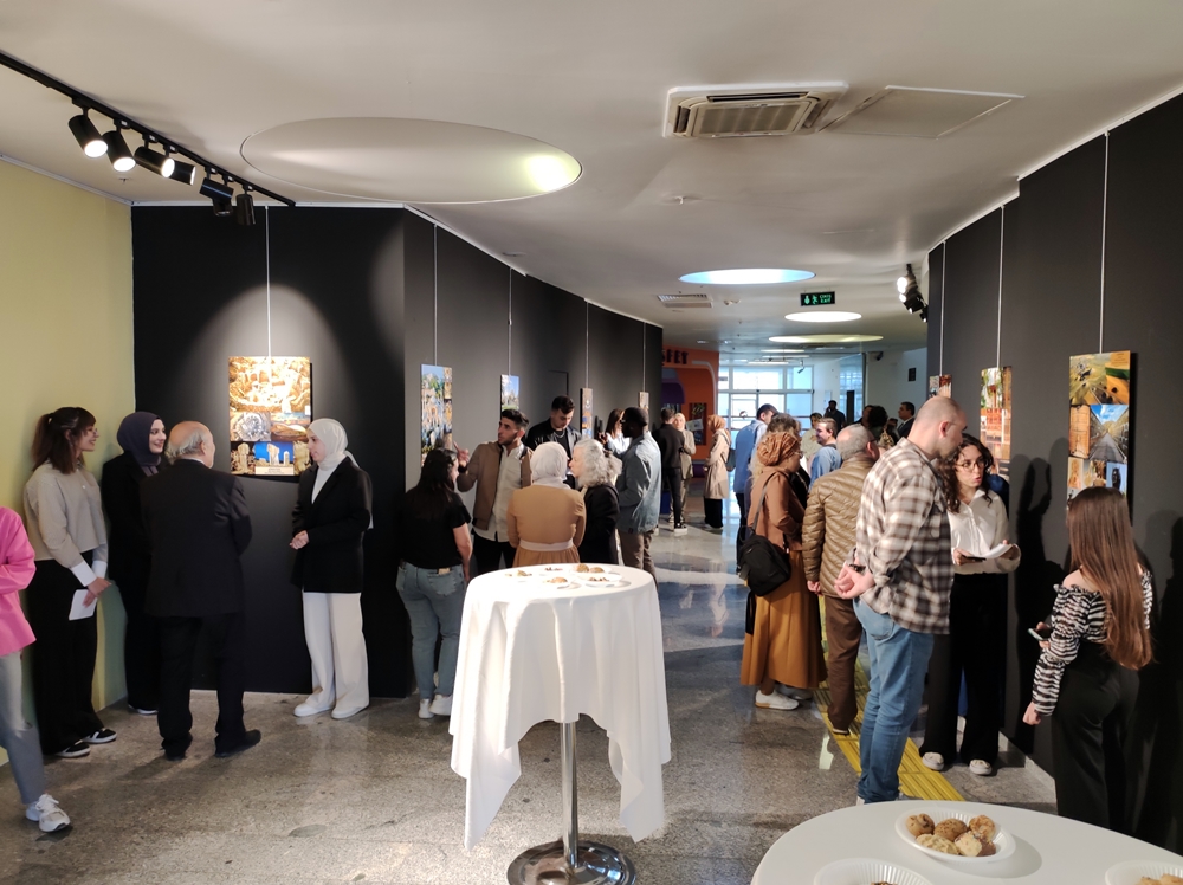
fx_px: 580
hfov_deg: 91.1
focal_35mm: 17
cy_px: 442
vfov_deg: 74.6
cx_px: 592
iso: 310
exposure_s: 1/50
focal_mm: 4.74
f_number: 1.79
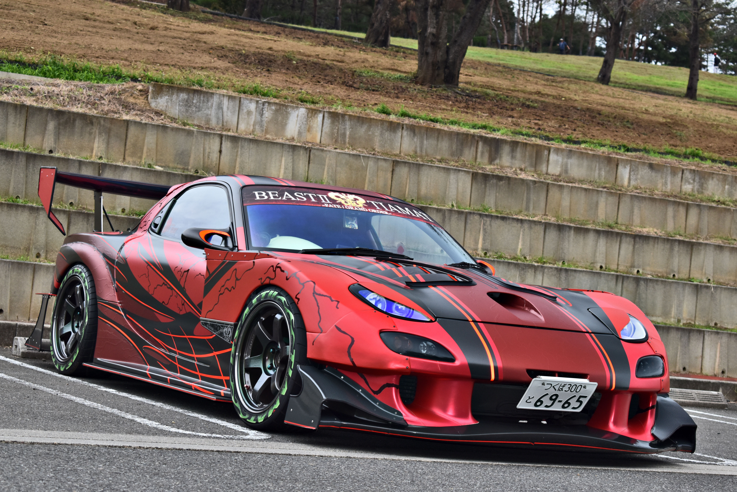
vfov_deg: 16.6
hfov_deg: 24.6
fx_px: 1689
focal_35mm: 82
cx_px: 368
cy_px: 246
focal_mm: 55
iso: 320
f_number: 6.3
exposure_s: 1/100
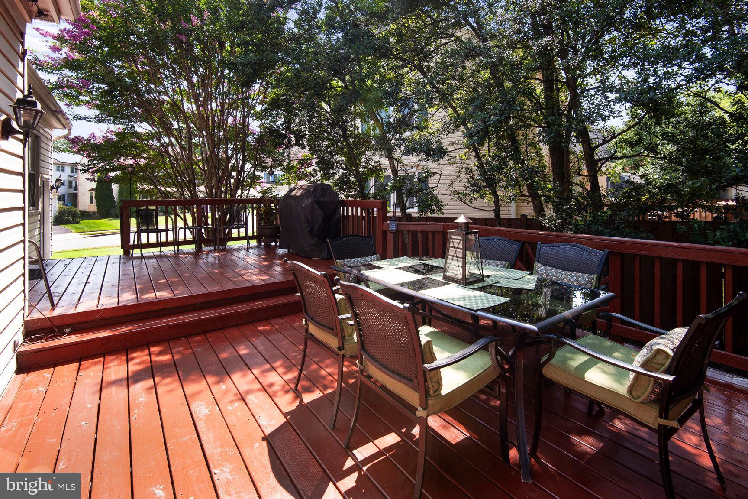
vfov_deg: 73.7
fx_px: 332
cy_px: 250
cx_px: 374
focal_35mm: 16
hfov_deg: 96.7
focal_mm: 16
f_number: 7.1
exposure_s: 1/200
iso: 200
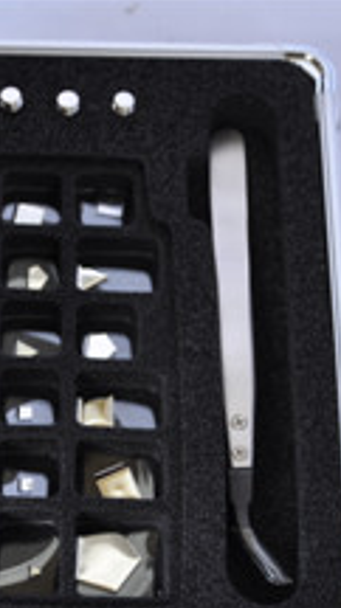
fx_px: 1967
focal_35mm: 122
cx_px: 107
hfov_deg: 9.9
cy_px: 367
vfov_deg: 17.6
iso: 400
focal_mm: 42
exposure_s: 1/20
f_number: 4.8
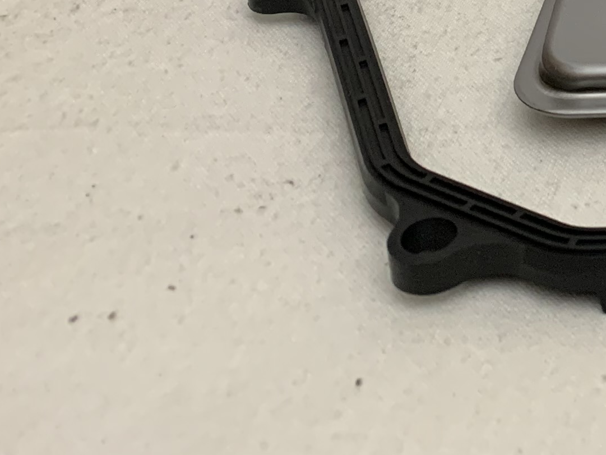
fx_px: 1698
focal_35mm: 97
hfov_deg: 17.6
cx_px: 979
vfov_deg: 13.7
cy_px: -360
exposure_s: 1/50
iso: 200
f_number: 1.8
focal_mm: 4.25
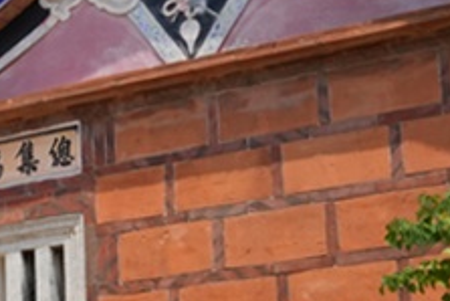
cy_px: 272
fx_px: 1376
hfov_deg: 16.9
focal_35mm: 110
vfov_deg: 12.4
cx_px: -216
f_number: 9
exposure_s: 1/3200
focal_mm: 24
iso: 1250
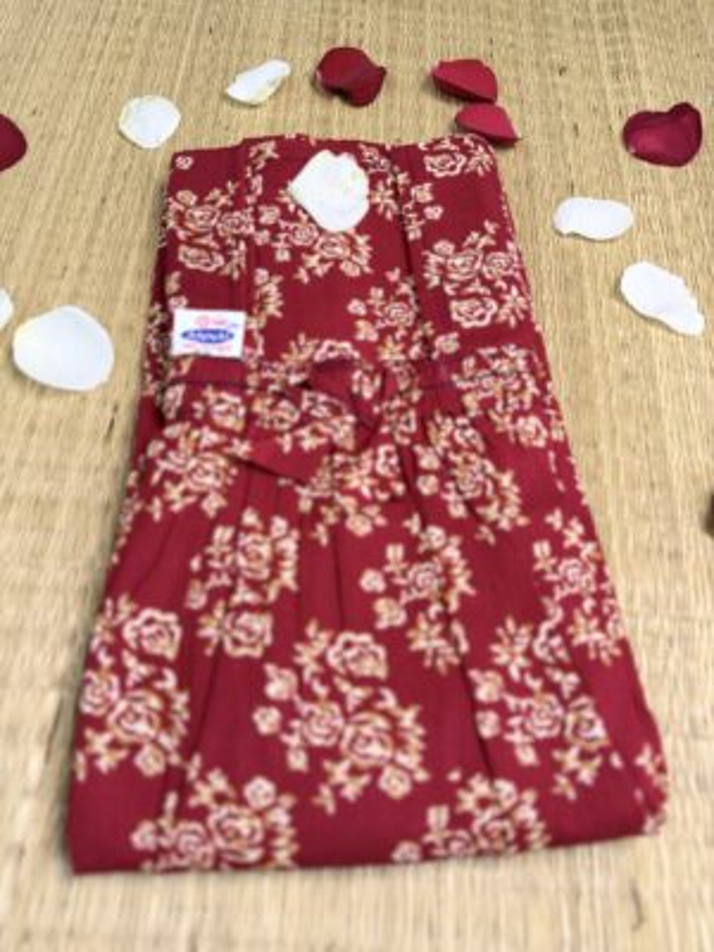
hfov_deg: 56.8
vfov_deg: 71.6
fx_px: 660
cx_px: 357
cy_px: 476
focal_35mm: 24
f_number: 1.78
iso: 400
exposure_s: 1/50
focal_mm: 6.76
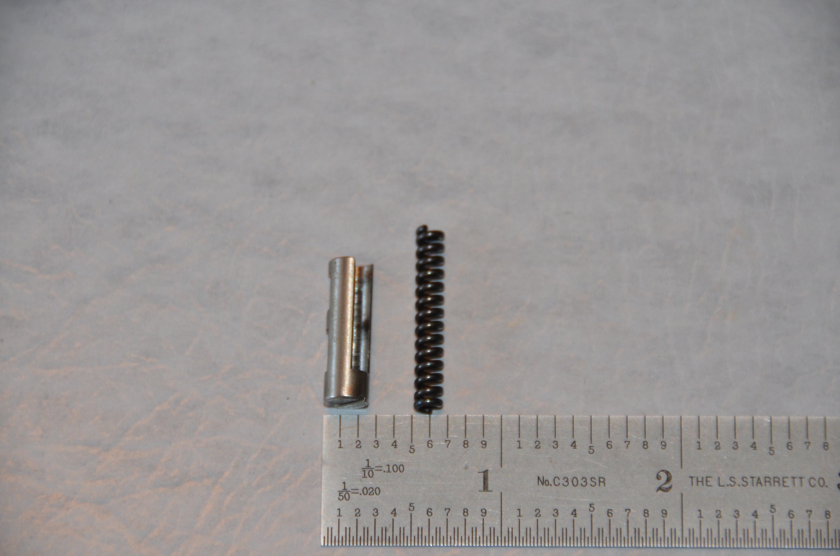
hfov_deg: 6.9
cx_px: 420
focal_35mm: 300
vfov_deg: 4.6
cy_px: 278
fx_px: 6985
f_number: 5.6
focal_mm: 200
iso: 800
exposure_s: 1/60
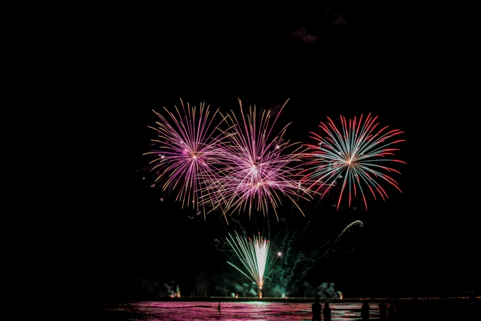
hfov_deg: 28.8
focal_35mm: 70
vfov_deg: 19.5
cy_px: 160
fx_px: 936
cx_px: 240
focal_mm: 70
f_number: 10
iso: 200
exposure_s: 2.1
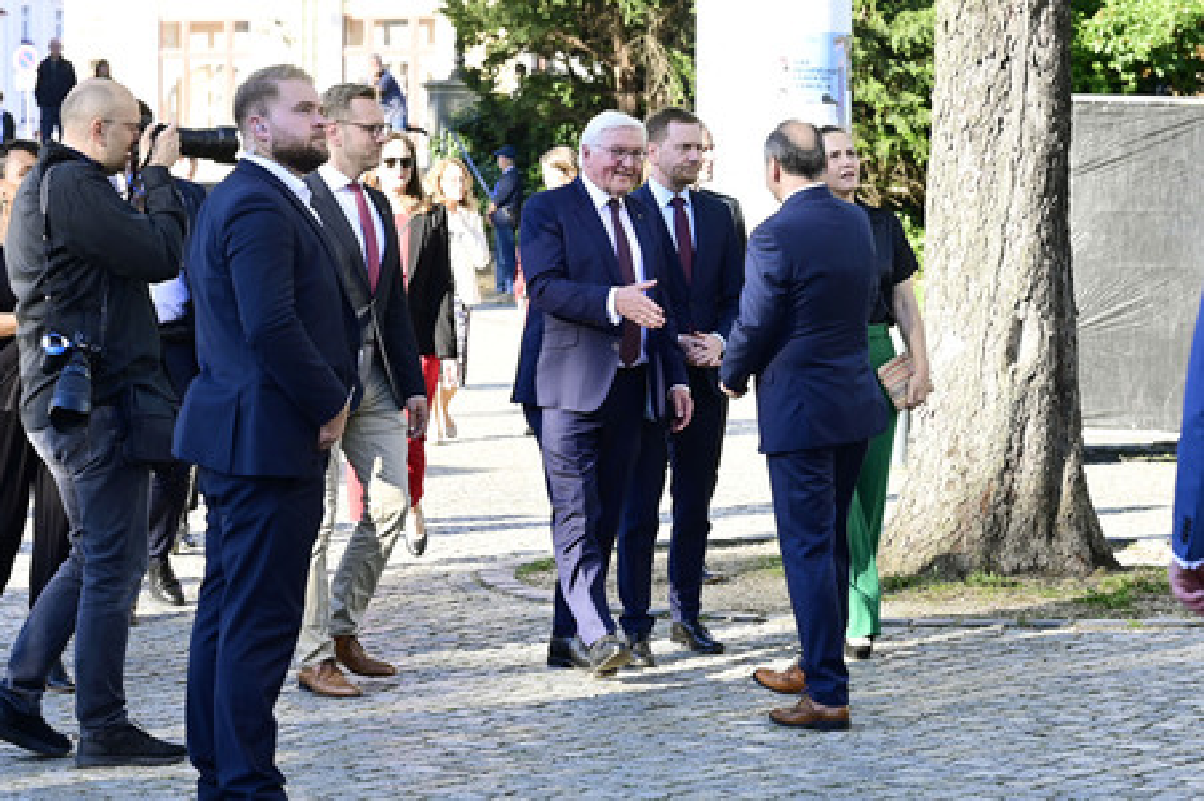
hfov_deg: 28.9
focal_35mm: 70
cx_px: 602
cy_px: 400
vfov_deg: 19.4
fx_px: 2339
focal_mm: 70
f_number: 4.5
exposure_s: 1/200
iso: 160
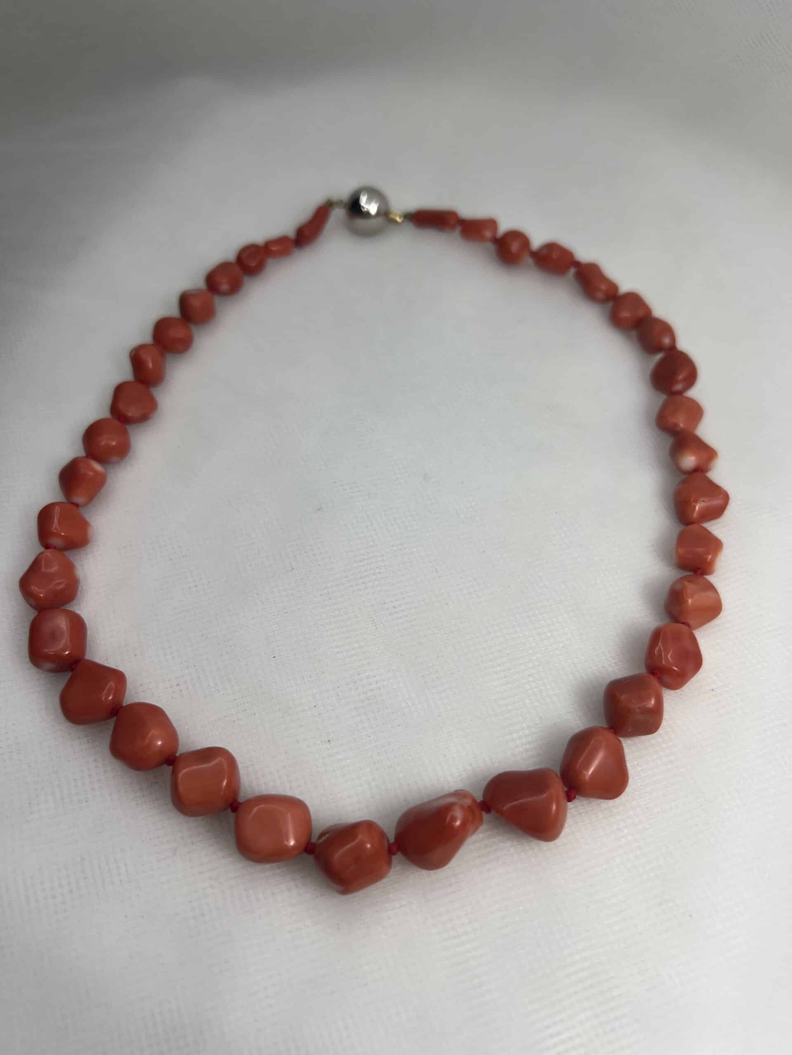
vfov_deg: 67.3
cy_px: 528
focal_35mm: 26
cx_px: 396
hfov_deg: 53.1
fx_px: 793
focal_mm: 5.7
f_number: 1.5
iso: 50
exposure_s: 1/1209
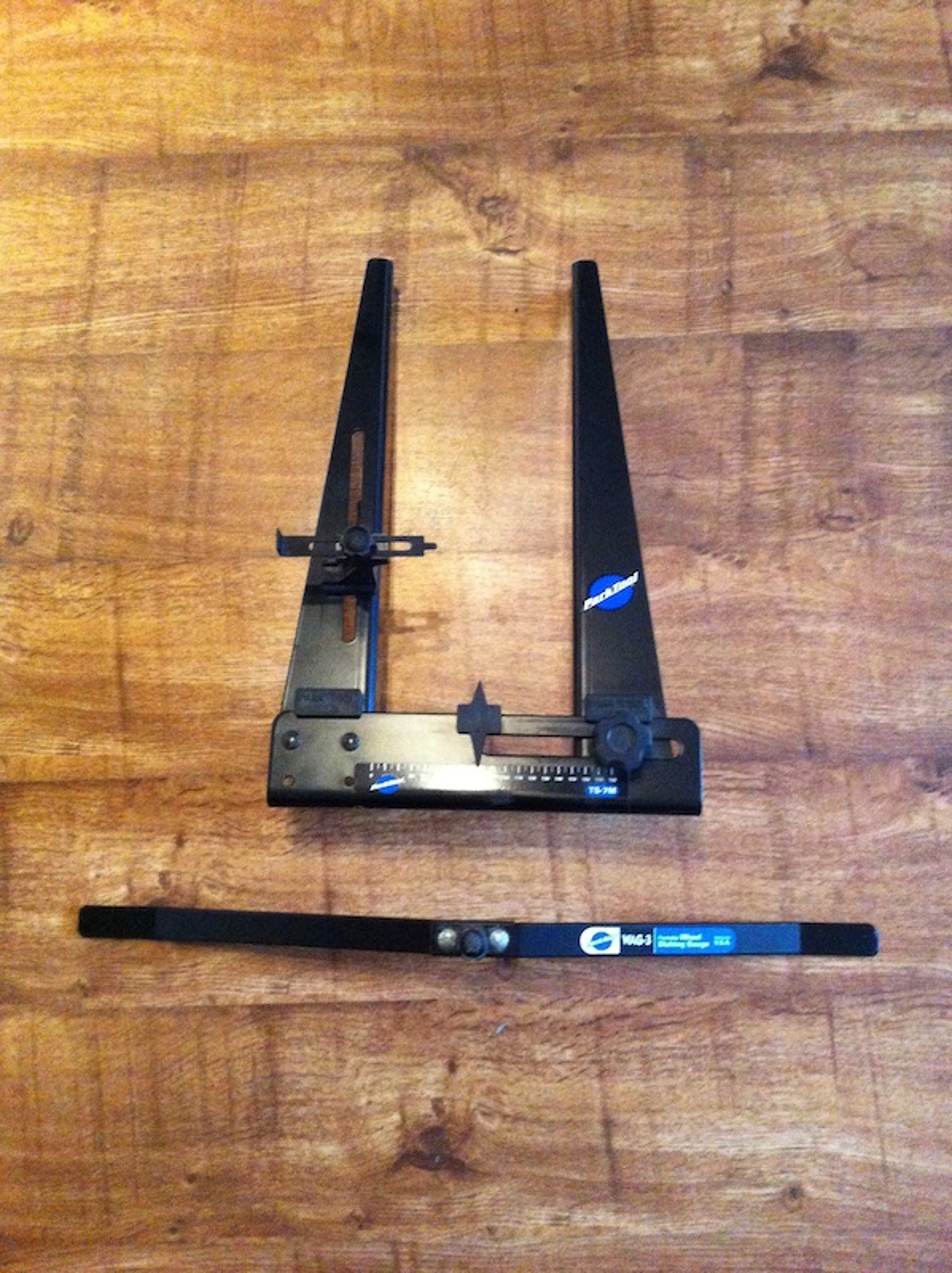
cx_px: 476
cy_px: 636
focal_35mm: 35
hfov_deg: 40.6
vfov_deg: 52.7
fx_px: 1286
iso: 800
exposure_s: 1/15
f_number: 2.8
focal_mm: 3.85
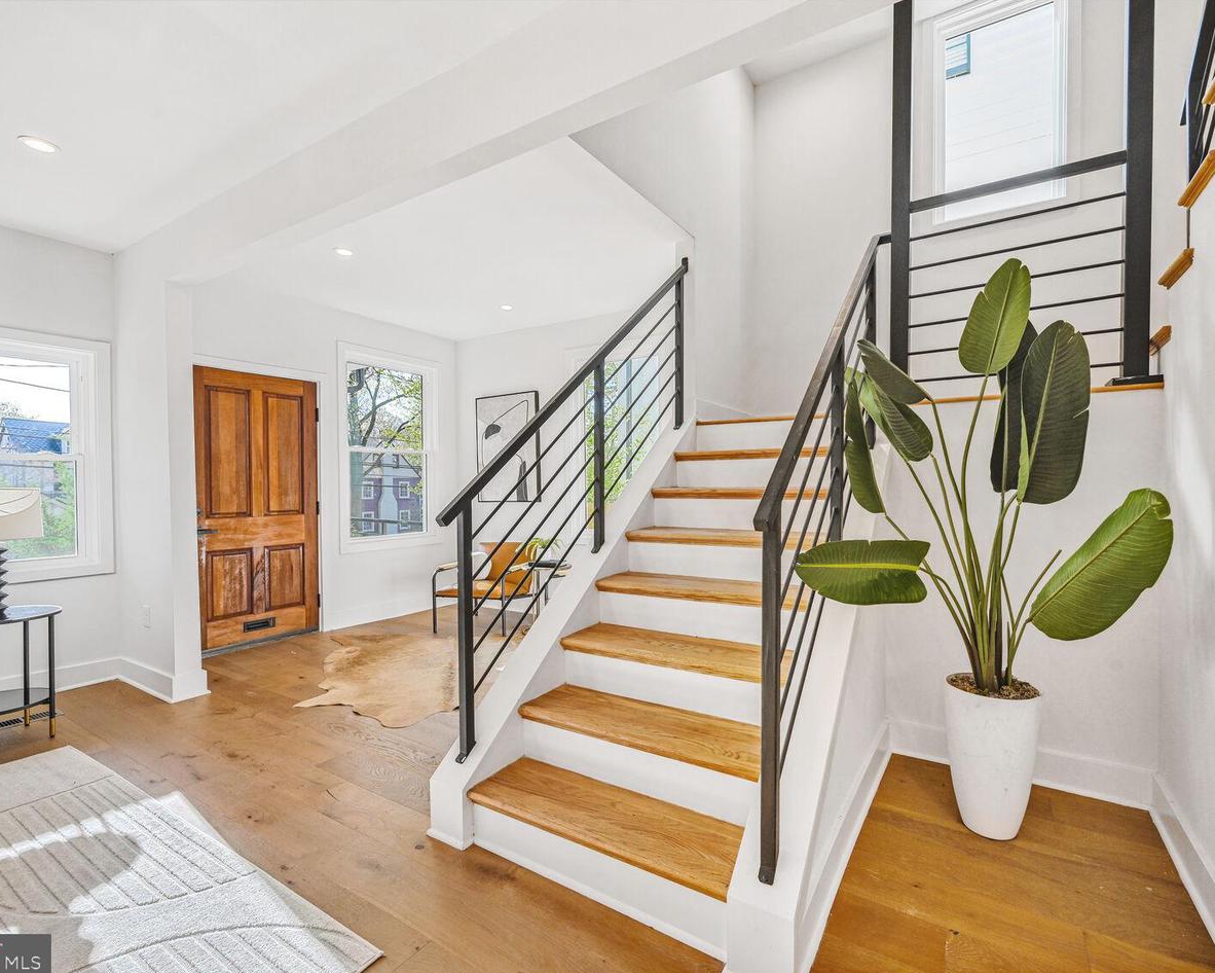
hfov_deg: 93.1
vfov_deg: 80.4
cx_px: 631
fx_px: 575
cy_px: 493
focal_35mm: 16
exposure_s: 1/15
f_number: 9
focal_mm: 14
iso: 200
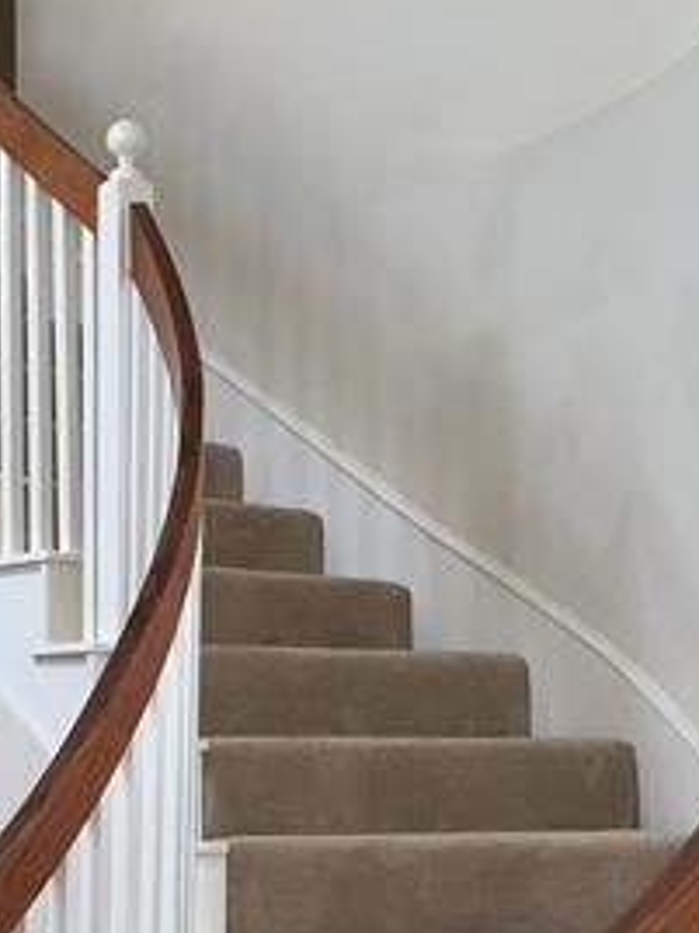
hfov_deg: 17.7
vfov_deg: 23.3
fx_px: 2235
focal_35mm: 83
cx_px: 219
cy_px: 686
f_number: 2.2
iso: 32
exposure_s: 1/30
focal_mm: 4.15
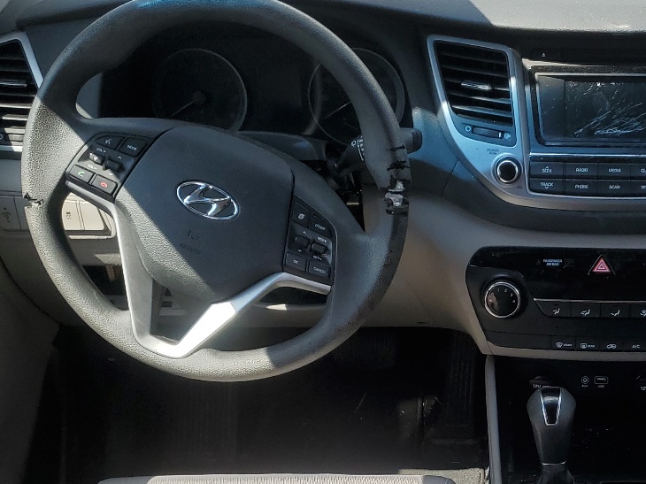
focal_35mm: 57
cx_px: 538
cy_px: 408
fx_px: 1063
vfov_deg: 25.1
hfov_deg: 32.6
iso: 50
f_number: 1.5
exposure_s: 1/1000
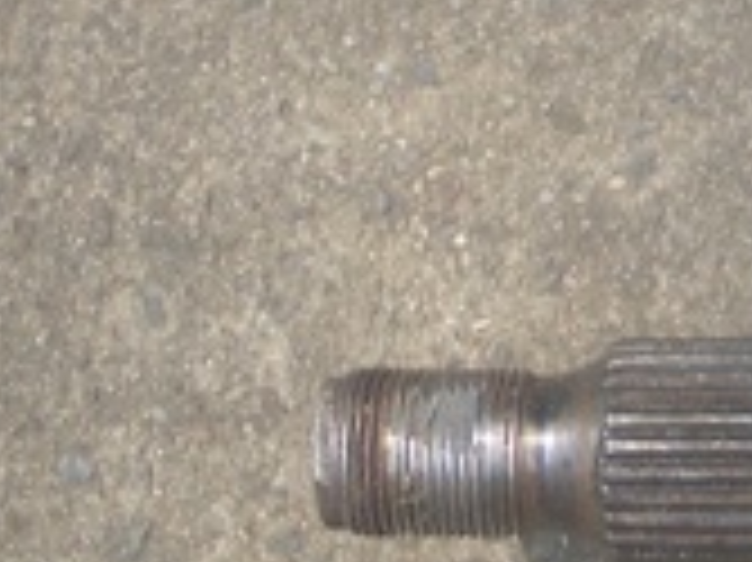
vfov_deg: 10.9
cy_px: -94
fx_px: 2909
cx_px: 811
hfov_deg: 14.4
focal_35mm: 134
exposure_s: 1/500
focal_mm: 5.8
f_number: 2.6
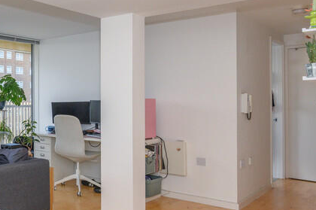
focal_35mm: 39
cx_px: -59
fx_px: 342
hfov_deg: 37.8
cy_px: 97
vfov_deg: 34.1
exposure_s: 1/160
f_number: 8
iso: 400
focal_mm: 16
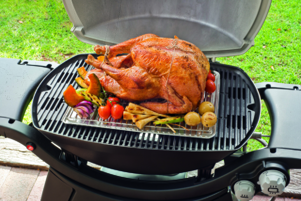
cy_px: 100
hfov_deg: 39.6
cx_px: 150
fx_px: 418
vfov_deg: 27.0
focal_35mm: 50
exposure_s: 1/8
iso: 200
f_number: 10
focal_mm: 50
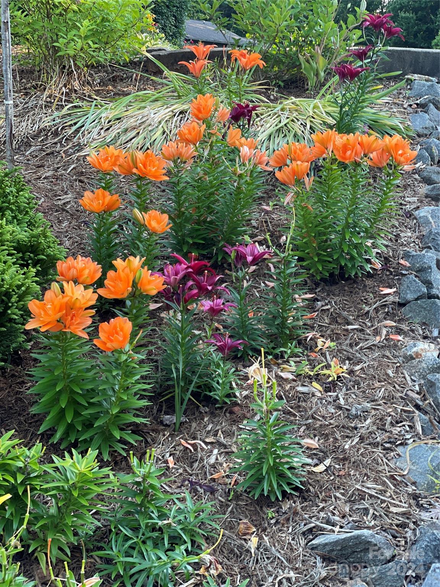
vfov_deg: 36.8
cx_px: 220
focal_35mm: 52
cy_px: 294
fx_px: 881
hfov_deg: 28.0
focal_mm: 6
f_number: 2
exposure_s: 1/122
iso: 80
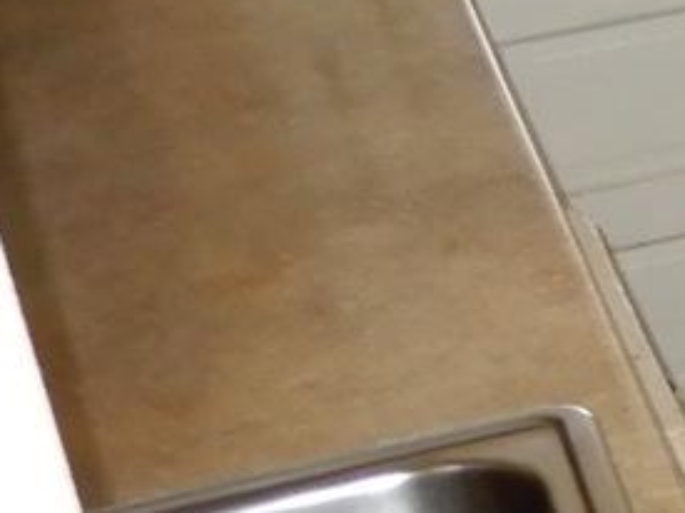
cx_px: 2187
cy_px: 408
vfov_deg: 8.3
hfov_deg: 8.7
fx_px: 3541
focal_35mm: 179
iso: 200
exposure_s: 1/30
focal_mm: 4.3
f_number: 3.4
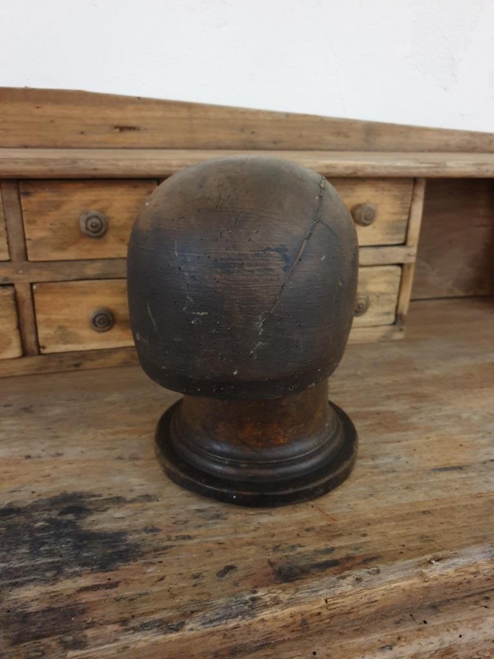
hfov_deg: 53.1
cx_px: 247
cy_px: 330
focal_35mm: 26
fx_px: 495
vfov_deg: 67.3
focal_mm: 4.3
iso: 320
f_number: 1.5
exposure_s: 1/11
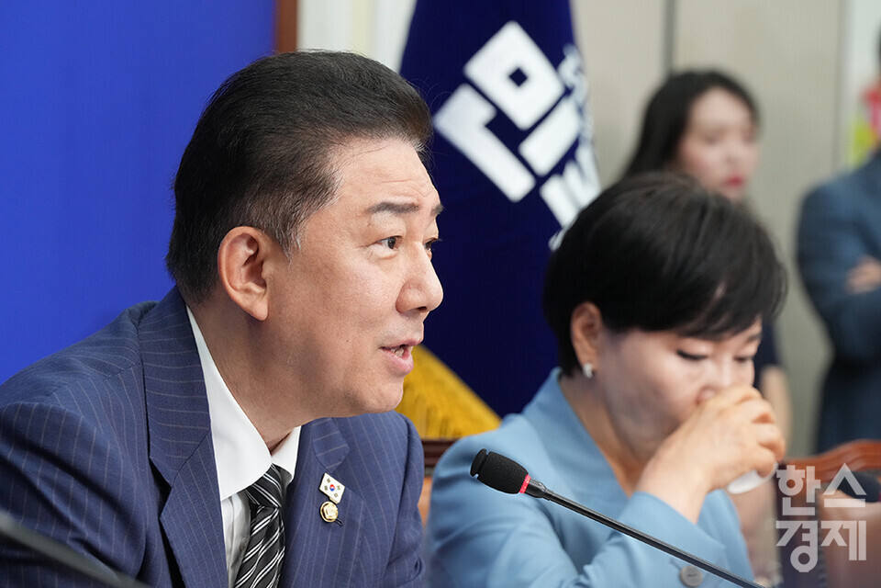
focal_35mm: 152
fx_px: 3719
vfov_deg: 9.0
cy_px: 294
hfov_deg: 13.5
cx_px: 440
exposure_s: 1/200
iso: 3200
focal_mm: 152
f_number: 6.3
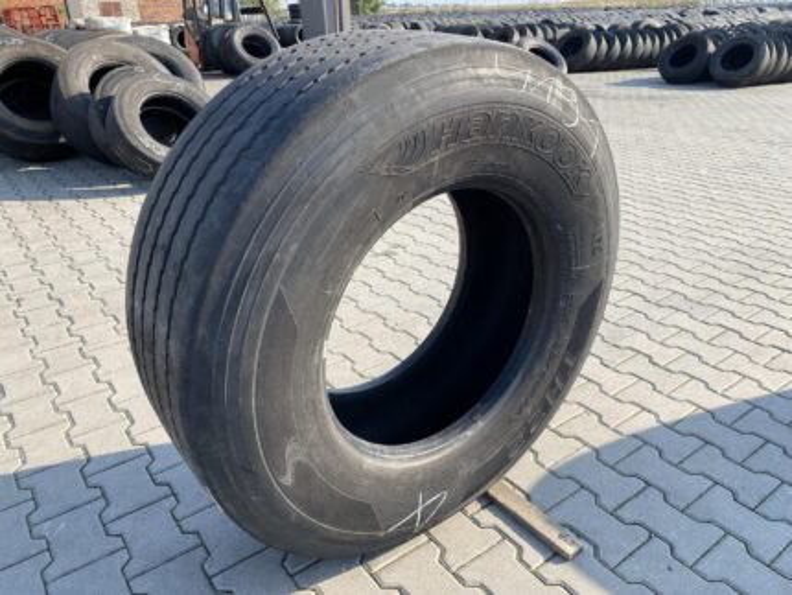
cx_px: 396
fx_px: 595
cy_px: 298
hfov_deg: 67.3
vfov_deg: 53.1
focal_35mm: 26
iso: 32
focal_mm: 4.25
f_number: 1.8
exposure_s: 1/852
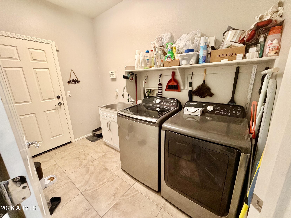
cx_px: 146
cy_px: 109
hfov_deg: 102.1
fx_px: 118
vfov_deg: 85.7
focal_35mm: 14
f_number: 2.2
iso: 320
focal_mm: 2.22
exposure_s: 1/60
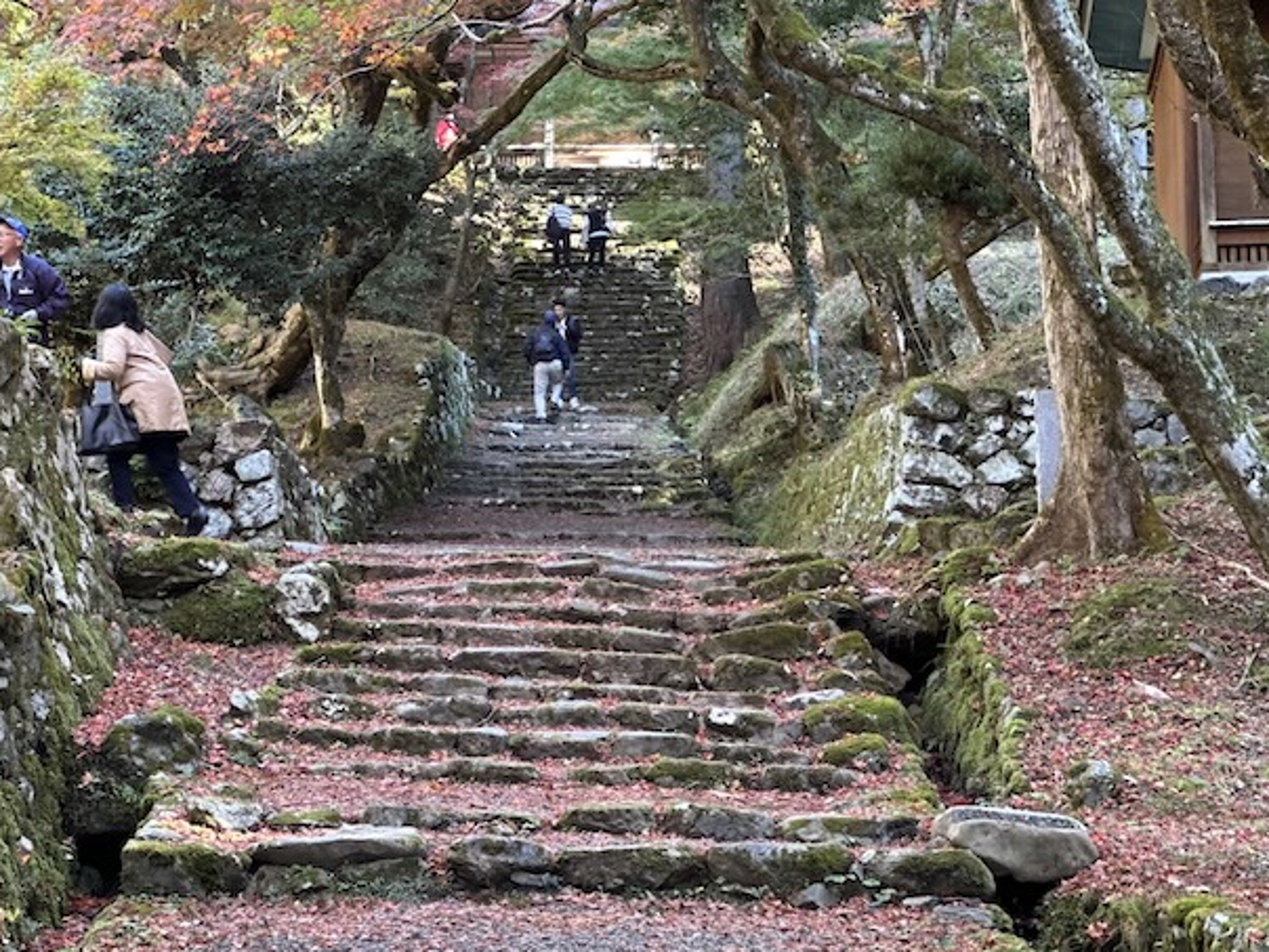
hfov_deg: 19.3
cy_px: 408
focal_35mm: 102
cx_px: 576
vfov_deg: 14.5
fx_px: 3739
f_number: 2.8
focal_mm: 9
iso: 320
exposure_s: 1/40
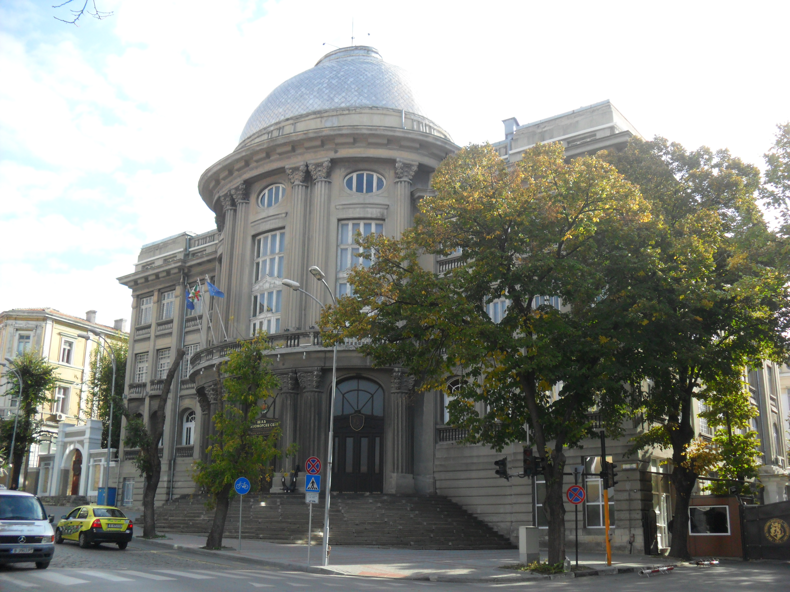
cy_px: 296
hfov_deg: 52.6
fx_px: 799
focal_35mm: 35
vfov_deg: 40.7
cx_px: 395
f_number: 3
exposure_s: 1/500
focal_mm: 6.3
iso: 80
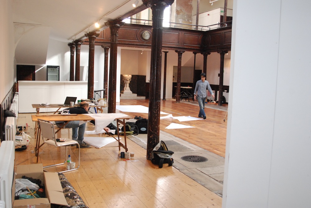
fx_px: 324
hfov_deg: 51.2
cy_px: 104
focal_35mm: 38
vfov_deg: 35.6
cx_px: 156
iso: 1600
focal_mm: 25
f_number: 5.6
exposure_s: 1/50
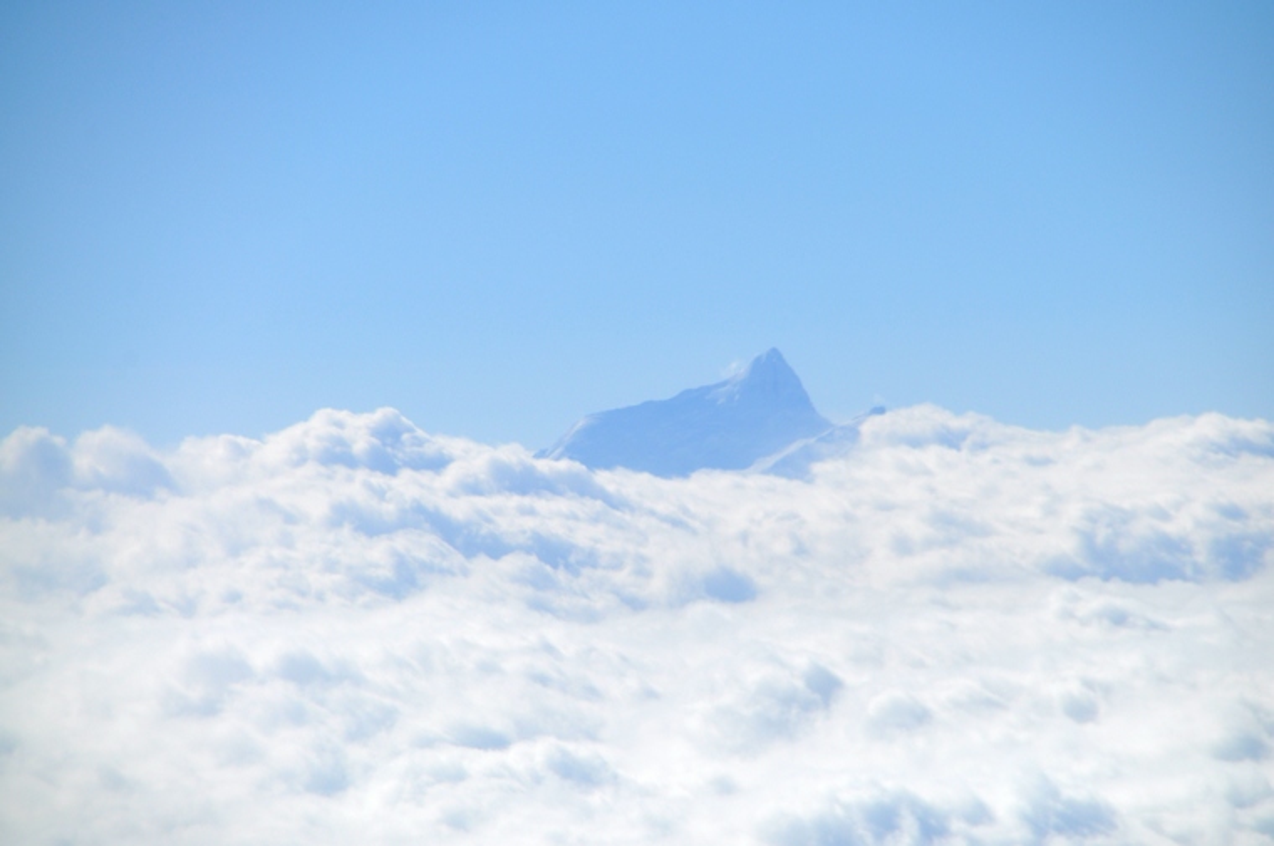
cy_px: 423
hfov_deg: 5.1
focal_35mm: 405
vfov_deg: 3.4
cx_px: 637
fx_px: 14317
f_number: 9
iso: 200
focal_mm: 270
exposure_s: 1/1250
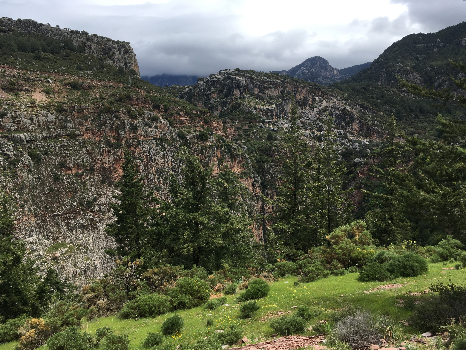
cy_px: 175
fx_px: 390
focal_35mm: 29
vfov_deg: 48.2
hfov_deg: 61.7
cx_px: 233
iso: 25
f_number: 2.2
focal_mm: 4.15
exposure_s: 1/1399
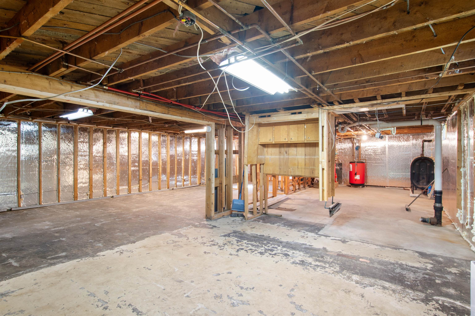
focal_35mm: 18
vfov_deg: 67.3
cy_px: 158
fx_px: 237
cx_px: 238
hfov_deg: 90.0
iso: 64
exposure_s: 2.5
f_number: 8
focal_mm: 12
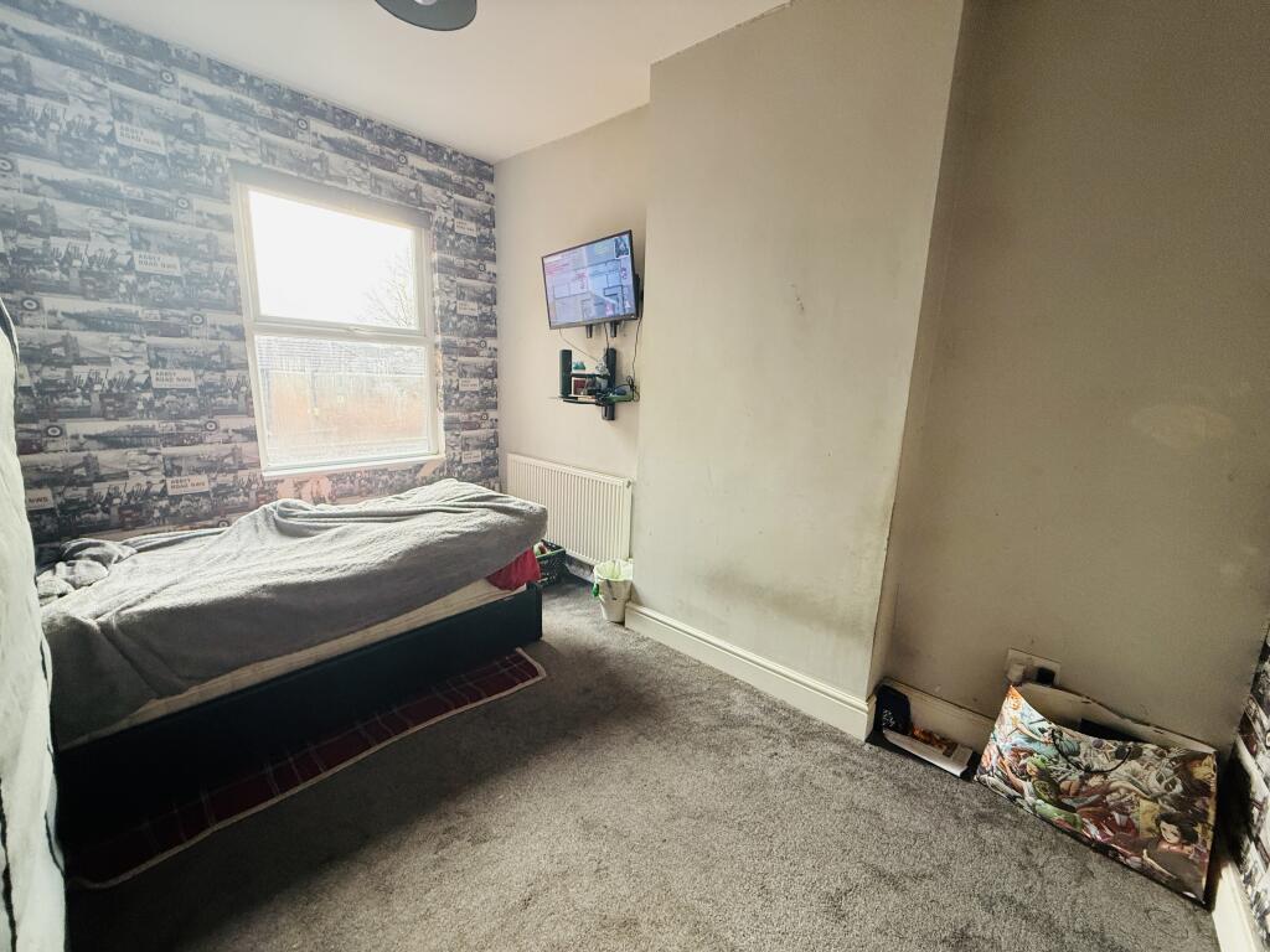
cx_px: 635
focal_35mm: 14
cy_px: 476
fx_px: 514
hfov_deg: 102.1
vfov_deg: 85.7
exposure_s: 1/99
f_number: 2.2
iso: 320
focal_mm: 2.22
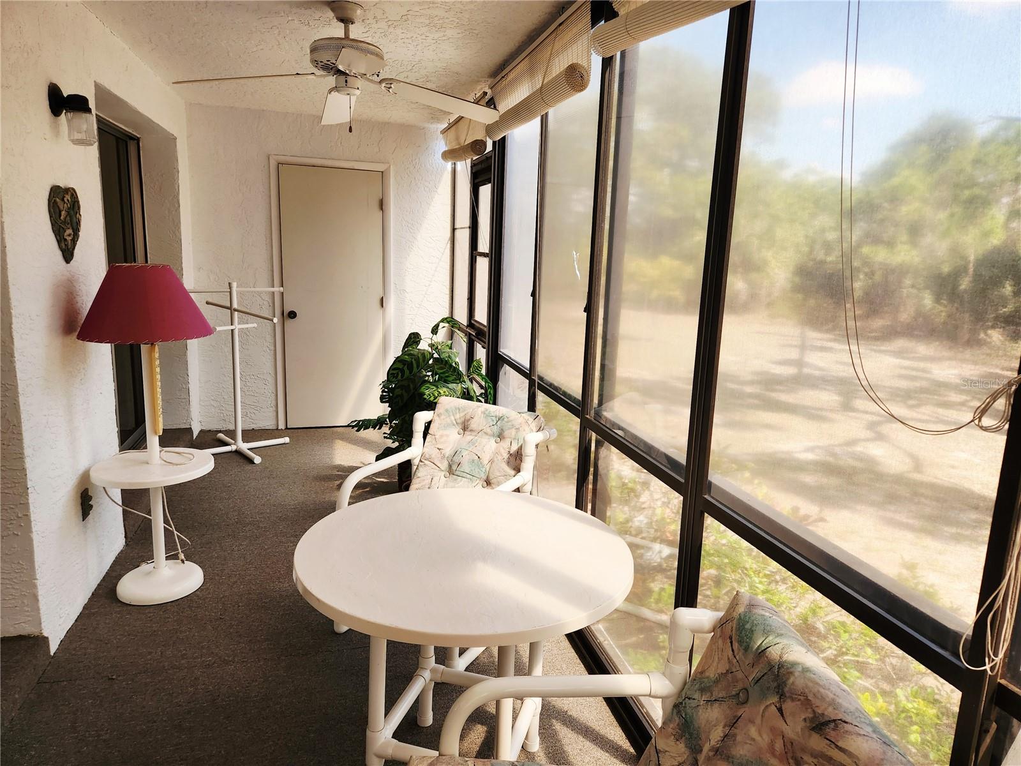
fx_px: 678
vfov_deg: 58.9
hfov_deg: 73.9
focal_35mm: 23
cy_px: 383
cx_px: 510
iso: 100
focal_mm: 5.4
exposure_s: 1/182
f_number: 1.8
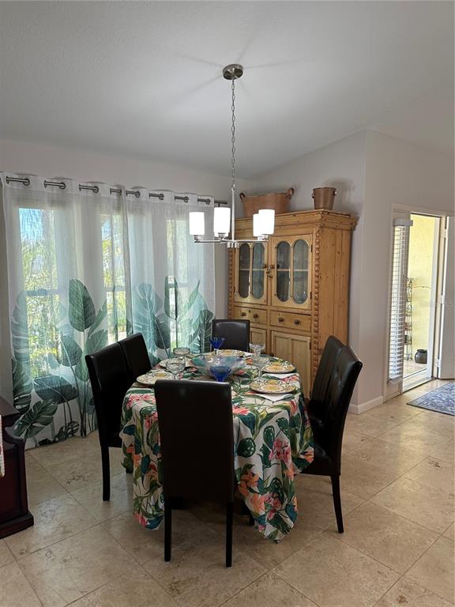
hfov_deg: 56.8
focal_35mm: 24
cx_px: 228
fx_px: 421
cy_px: 304
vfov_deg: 71.6
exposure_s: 1/120
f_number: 1.78
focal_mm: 6.86
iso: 100
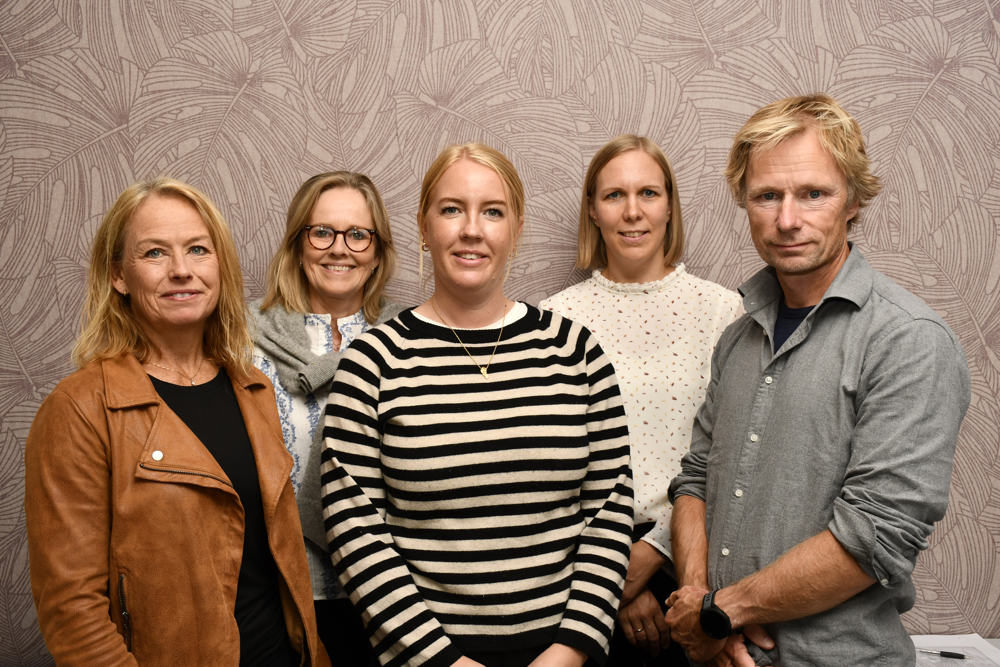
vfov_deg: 33.4
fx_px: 1111
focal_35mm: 40
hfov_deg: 48.5
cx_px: 500
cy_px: 334
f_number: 6.3
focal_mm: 27
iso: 200
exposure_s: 1/200
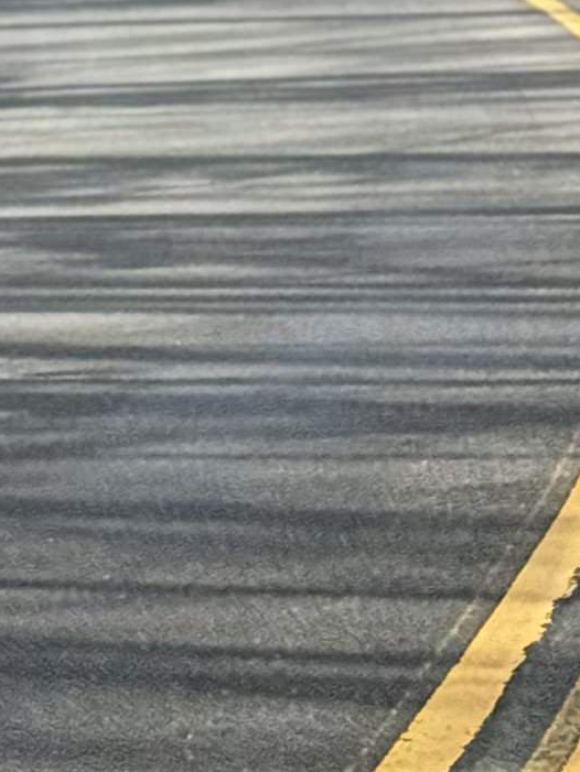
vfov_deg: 7.1
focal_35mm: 276
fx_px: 6164
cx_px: -912
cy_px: -214
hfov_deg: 5.2
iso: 64
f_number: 1.78
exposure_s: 1/1339
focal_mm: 6.86
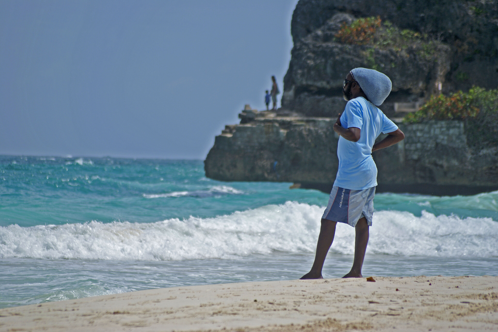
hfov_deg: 8.5
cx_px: 249
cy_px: 167
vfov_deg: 5.7
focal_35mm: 241
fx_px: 3334
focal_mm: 160
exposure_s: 1/1000
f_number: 5.6
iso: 100
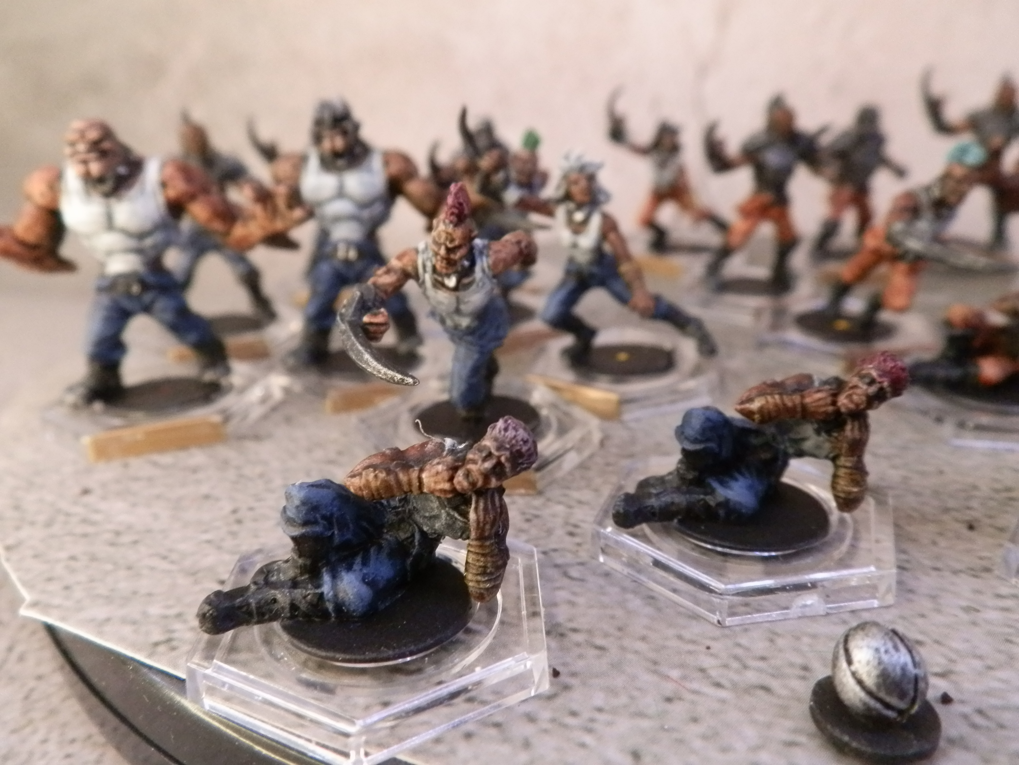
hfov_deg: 63.4
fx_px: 824
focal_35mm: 28
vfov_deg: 49.7
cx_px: 510
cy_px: 382
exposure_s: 1/80
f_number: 3.1
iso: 400
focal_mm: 5
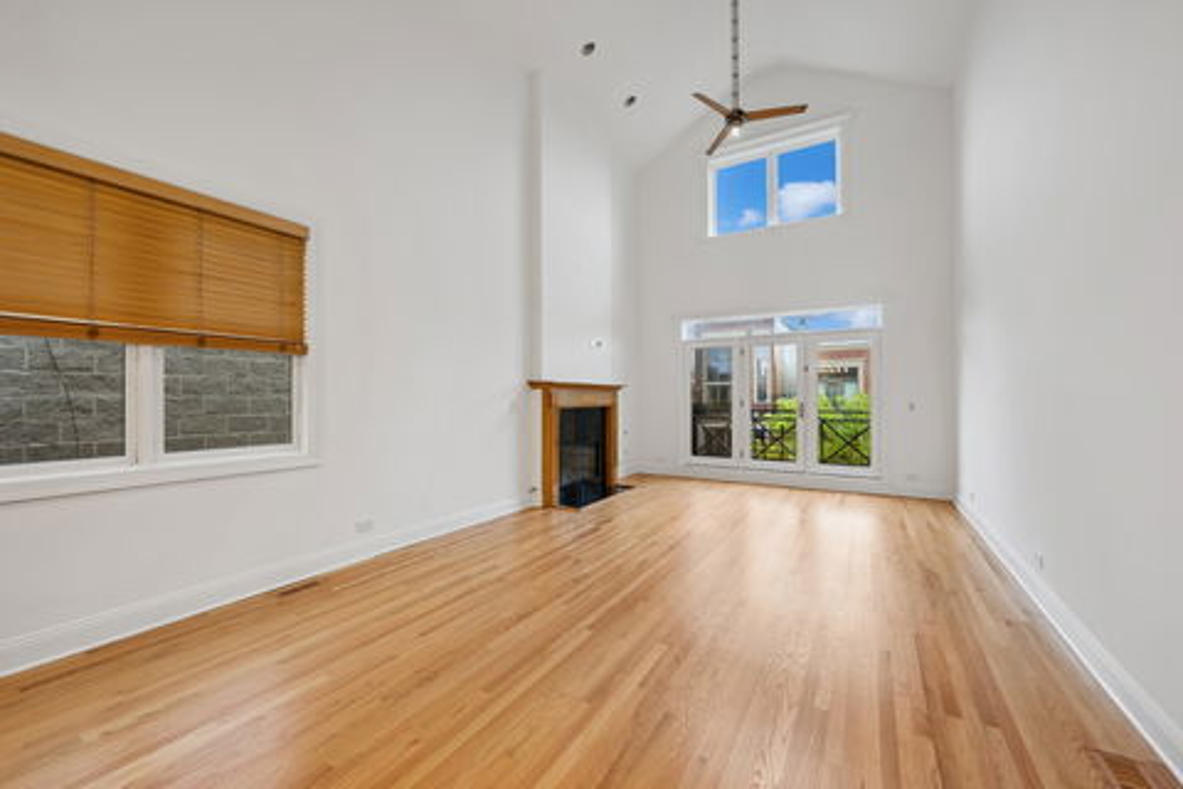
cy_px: 394
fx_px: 460
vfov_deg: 81.2
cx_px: 592
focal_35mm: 14
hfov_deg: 104.3
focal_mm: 14
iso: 200
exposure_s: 1/6
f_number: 9.5
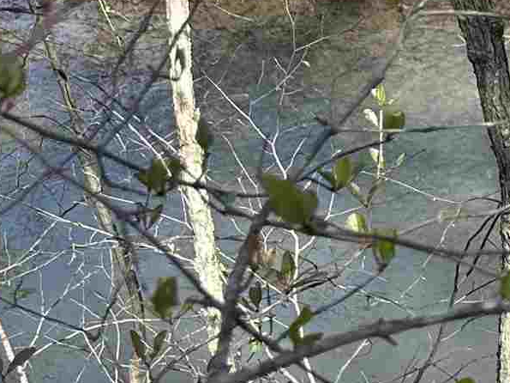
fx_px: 1827
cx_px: 1291
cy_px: 235
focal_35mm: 124
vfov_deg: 11.9
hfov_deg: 12.1
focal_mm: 6.86
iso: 80
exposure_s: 1/836
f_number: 1.78
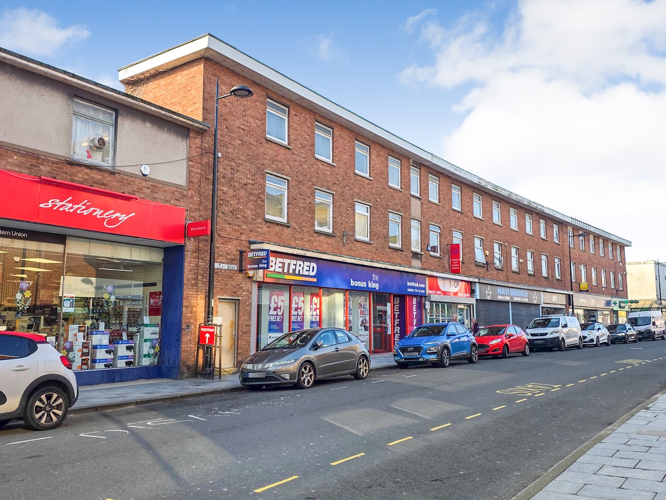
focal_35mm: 23
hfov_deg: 73.9
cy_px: 250
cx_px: 333
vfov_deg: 58.9
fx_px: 443
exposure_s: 1/2200
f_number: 1.7
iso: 80
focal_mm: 6.25
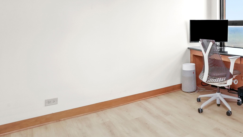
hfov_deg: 58.5
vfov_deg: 37.2
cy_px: 22
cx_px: 200
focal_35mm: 30
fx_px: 193
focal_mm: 14
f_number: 13
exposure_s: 1/50
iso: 2500
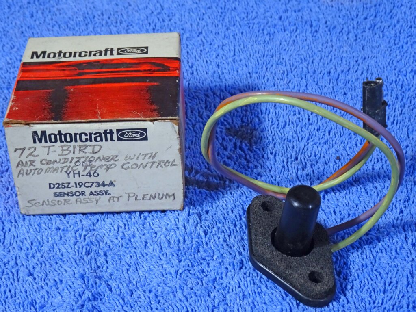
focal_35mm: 73
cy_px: 156
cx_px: 208
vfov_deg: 20.2
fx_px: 877
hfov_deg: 26.7
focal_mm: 12.42
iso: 800
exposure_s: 1/15
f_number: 5
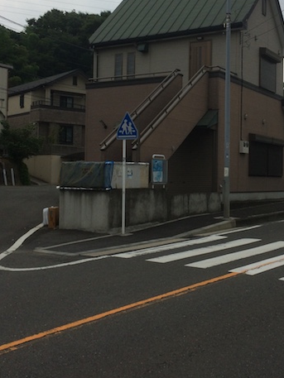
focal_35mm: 48
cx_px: 181
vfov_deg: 39.6
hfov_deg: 30.1
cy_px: 163
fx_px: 525
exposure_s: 1/1953
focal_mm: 4.15
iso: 32
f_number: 2.2
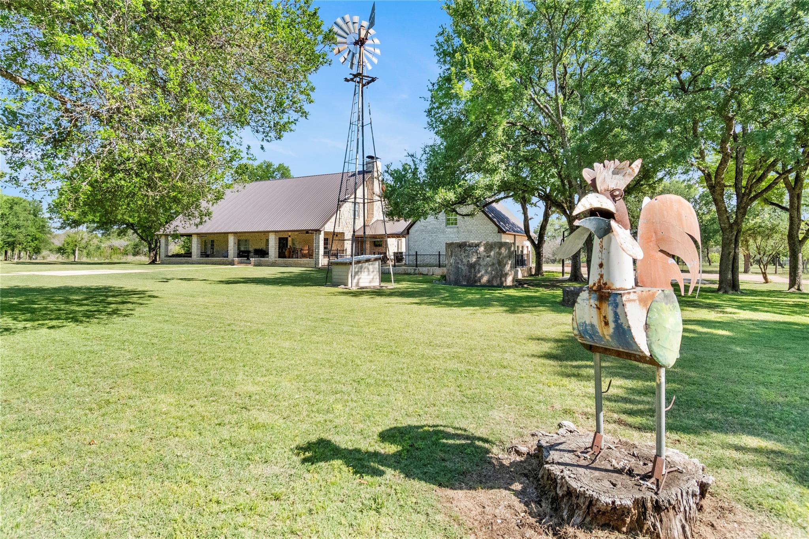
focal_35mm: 19
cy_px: 270
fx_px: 427
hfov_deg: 86.9
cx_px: 404
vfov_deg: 64.5
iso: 1600
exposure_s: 1/6400
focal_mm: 13
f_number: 5.6
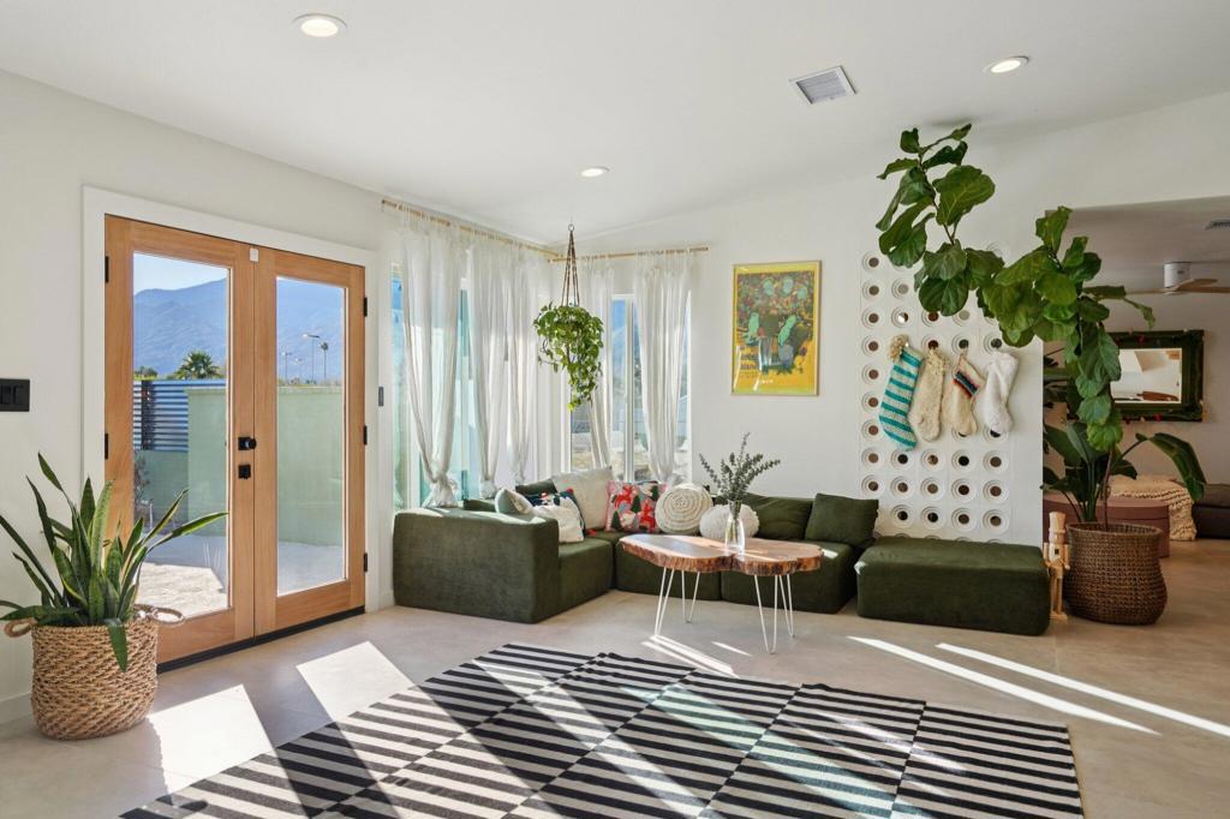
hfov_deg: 71.5
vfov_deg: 51.3
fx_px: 854
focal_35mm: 25
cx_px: 615
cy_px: 410
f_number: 8
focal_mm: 25
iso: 100
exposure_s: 1/50
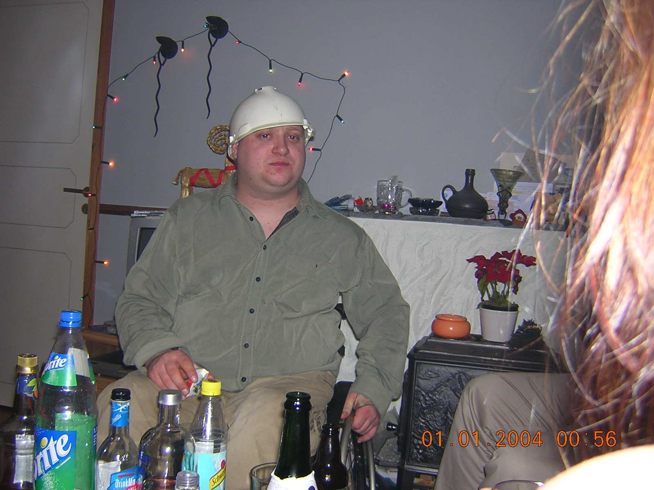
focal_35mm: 36
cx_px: 327
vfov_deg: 39.7
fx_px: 680
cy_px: 245
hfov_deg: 51.4
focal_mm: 4.7
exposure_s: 1/60.1
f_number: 2.6
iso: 100
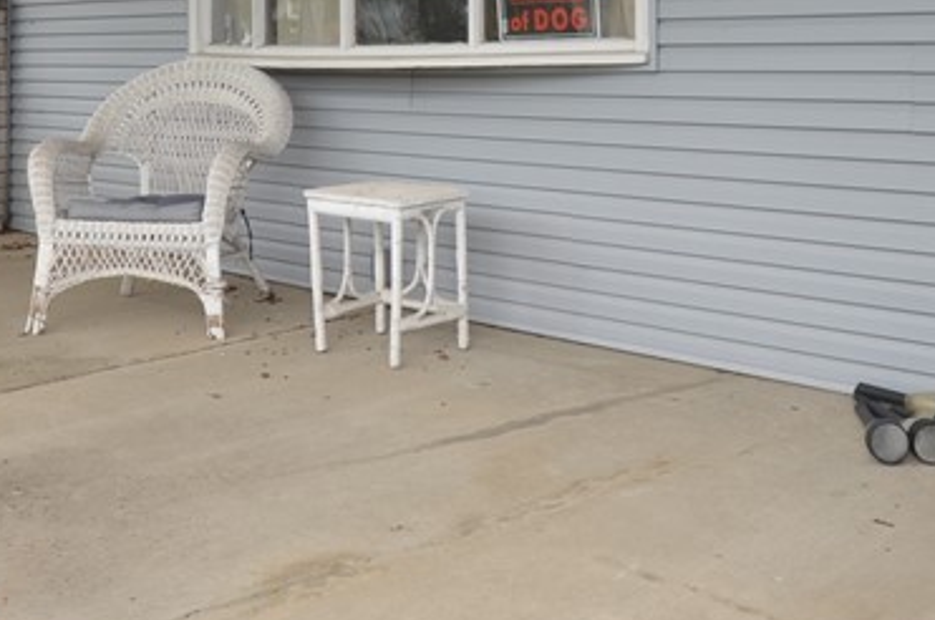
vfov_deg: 28.4
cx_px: 573
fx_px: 1141
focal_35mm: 44
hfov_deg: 44.3
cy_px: -6
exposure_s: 1/200
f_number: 7.1
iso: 200
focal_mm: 10
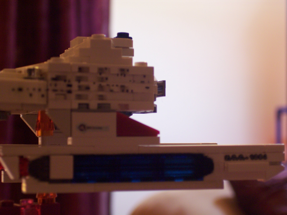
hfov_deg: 16.8
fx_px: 970
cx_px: 144
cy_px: 108
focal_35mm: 117
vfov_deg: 12.7
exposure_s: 1/10
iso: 200
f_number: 4.8
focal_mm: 24
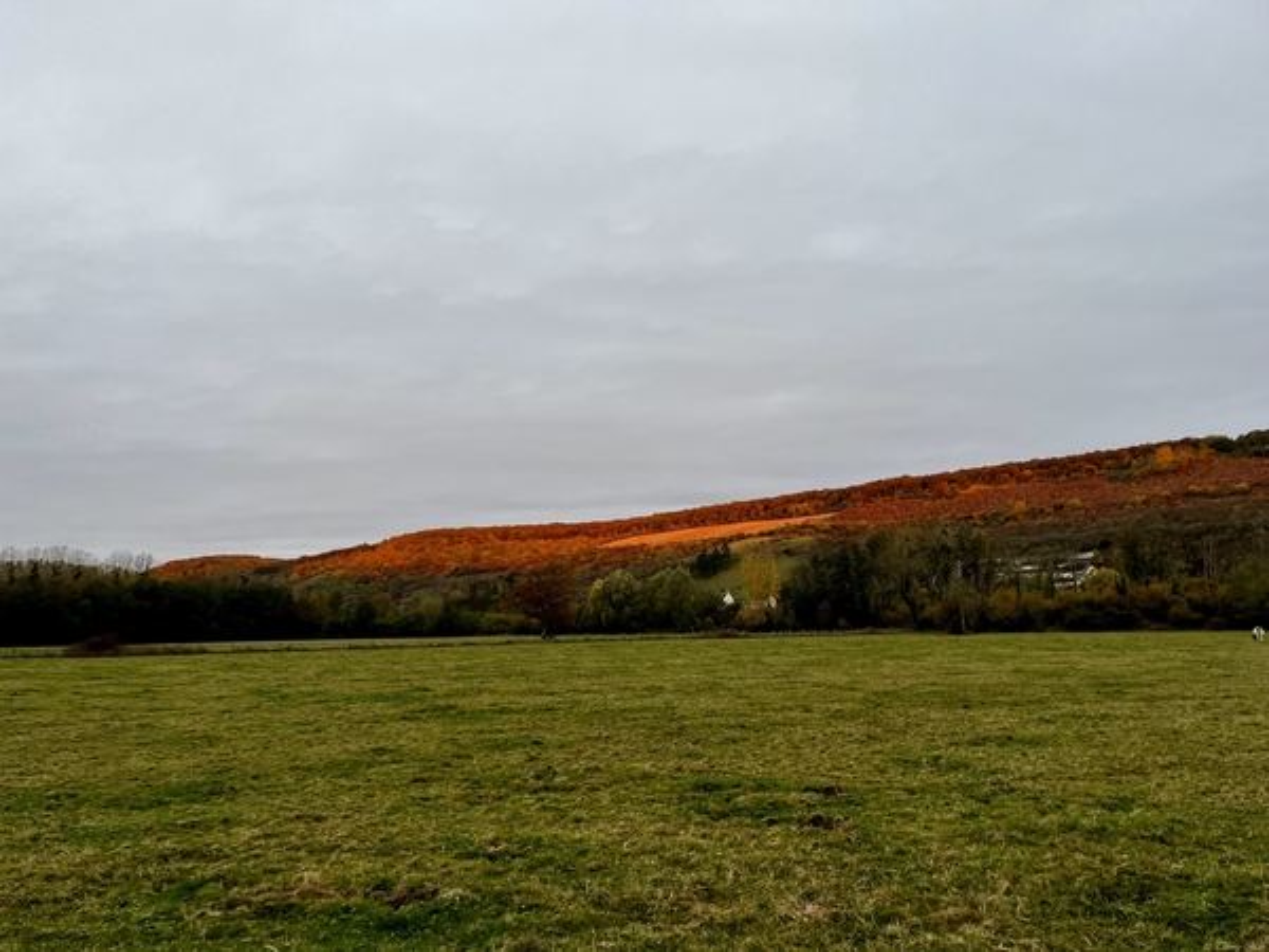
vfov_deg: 53.1
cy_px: 476
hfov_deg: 67.3
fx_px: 953
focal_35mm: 26
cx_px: 634
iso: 100
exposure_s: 1/121
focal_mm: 5.1
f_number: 1.6
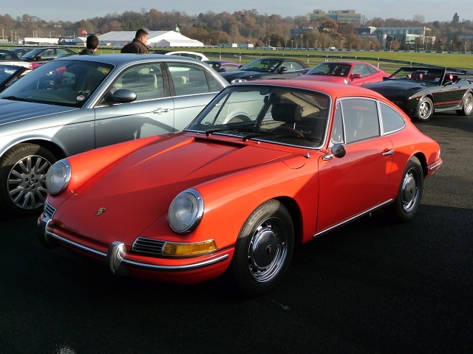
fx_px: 588
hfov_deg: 43.9
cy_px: 177
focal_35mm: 43
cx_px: 236
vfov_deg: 33.6
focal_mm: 7.1
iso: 160
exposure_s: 1/640
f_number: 4
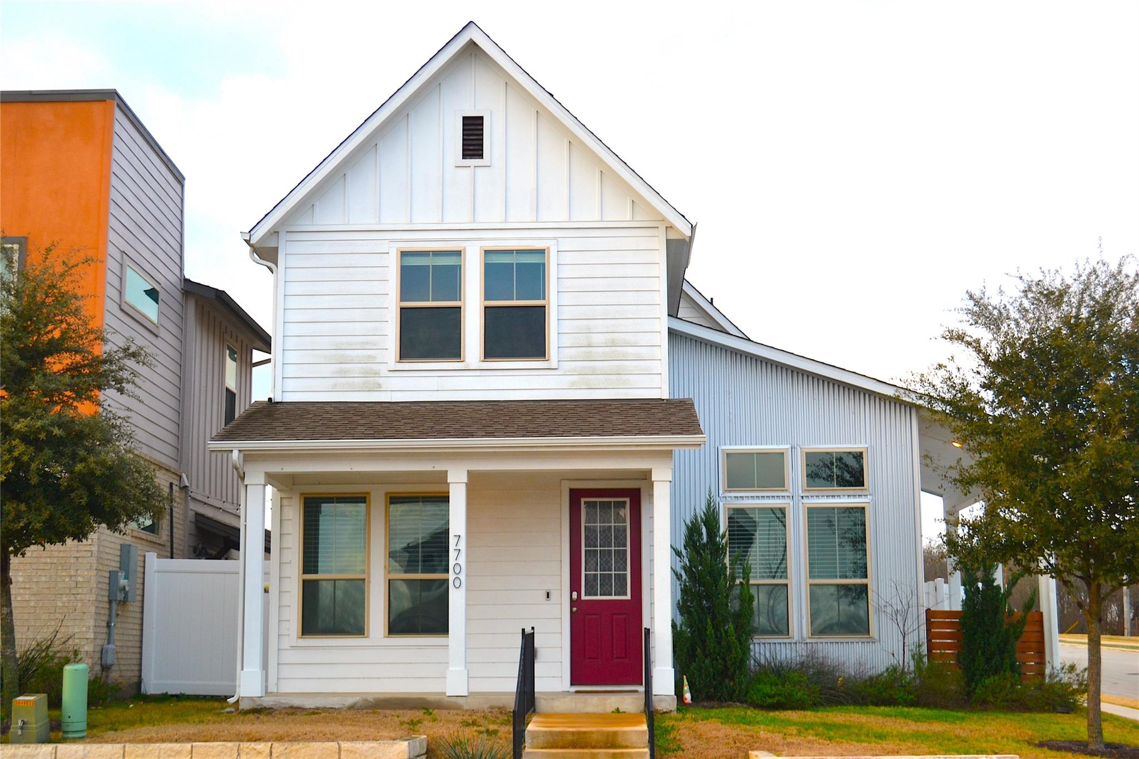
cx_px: 570
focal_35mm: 52
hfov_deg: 37.9
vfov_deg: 25.7
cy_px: 380
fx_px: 1661
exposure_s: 1/125
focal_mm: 35
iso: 180
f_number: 5.6
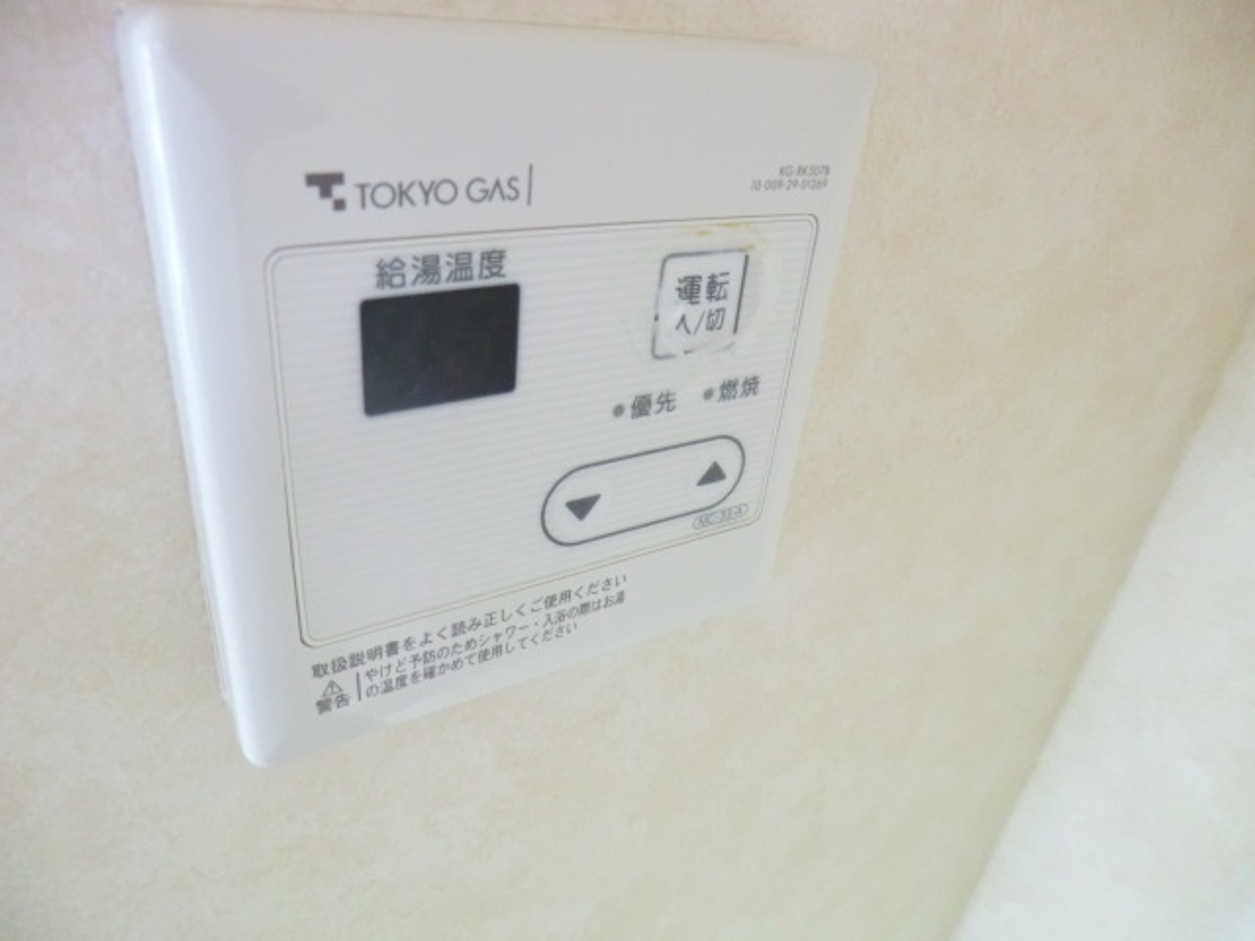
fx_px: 870
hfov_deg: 71.6
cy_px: 470
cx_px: 628
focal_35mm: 24
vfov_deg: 56.8
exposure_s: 1/50
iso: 800
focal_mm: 4.3
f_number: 3.2
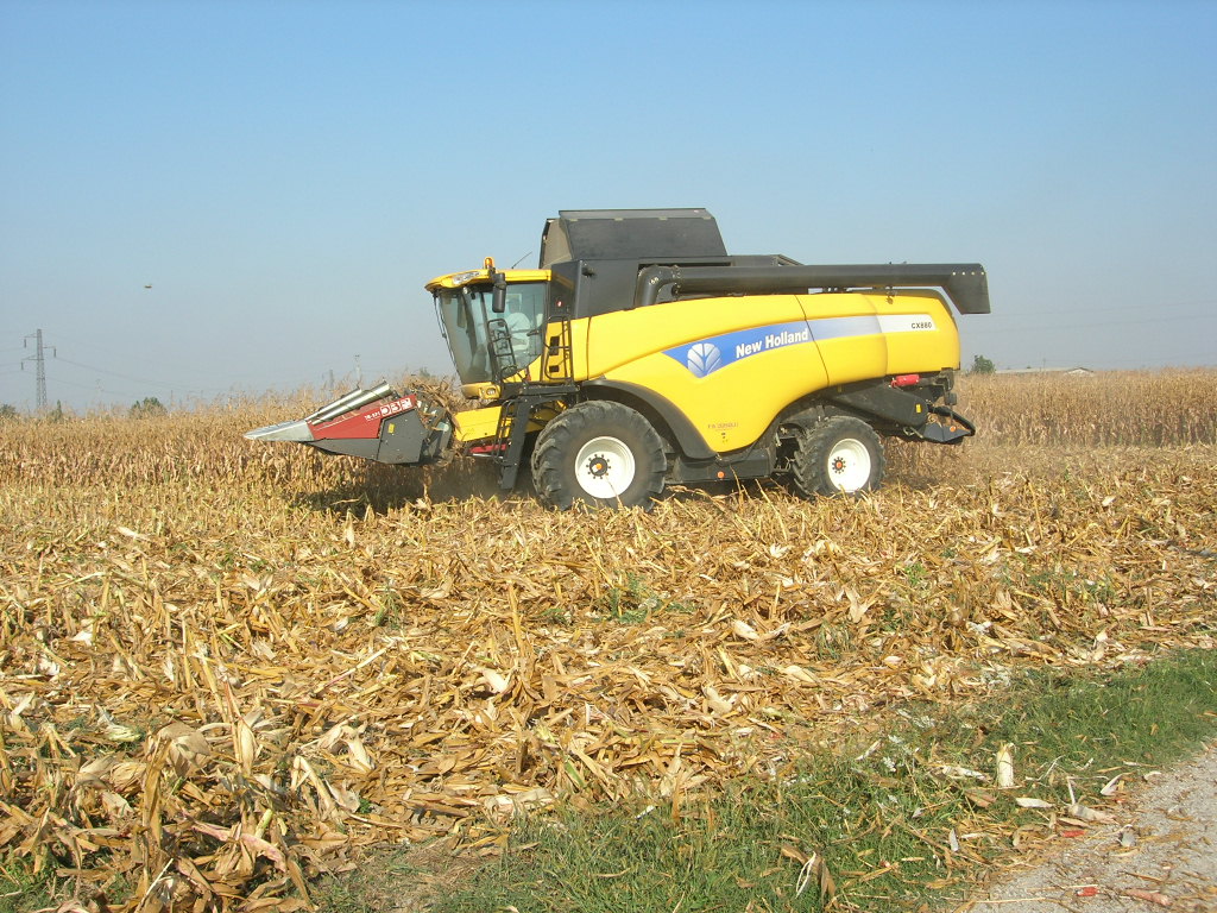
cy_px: 456
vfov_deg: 37.7
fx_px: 1336
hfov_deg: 49.0
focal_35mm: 38
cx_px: 608
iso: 64
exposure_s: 1/445
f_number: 4.8
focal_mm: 7.8
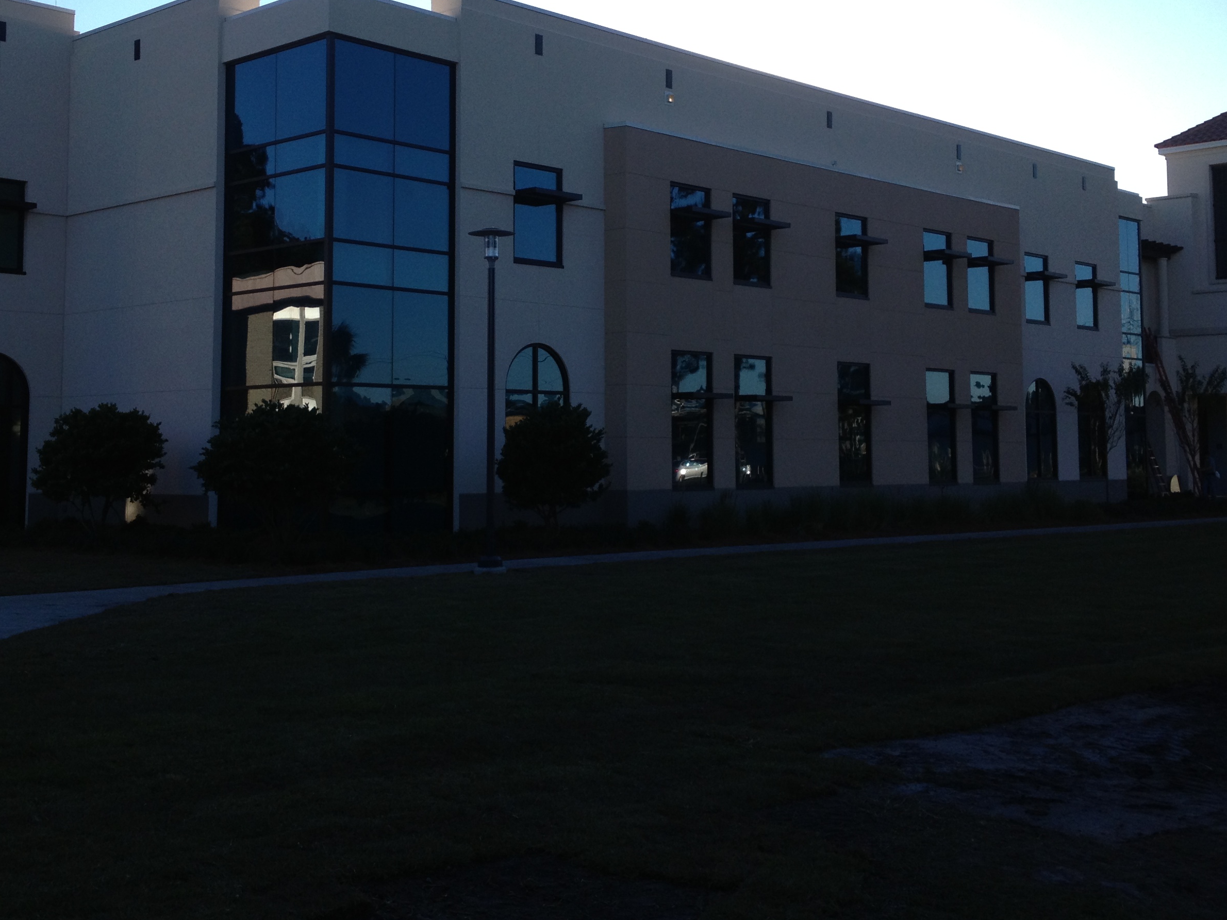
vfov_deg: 30.1
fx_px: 1701
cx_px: 551
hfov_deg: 39.6
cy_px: 312
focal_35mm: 48
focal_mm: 4.28
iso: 50
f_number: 2.4
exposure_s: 1/920
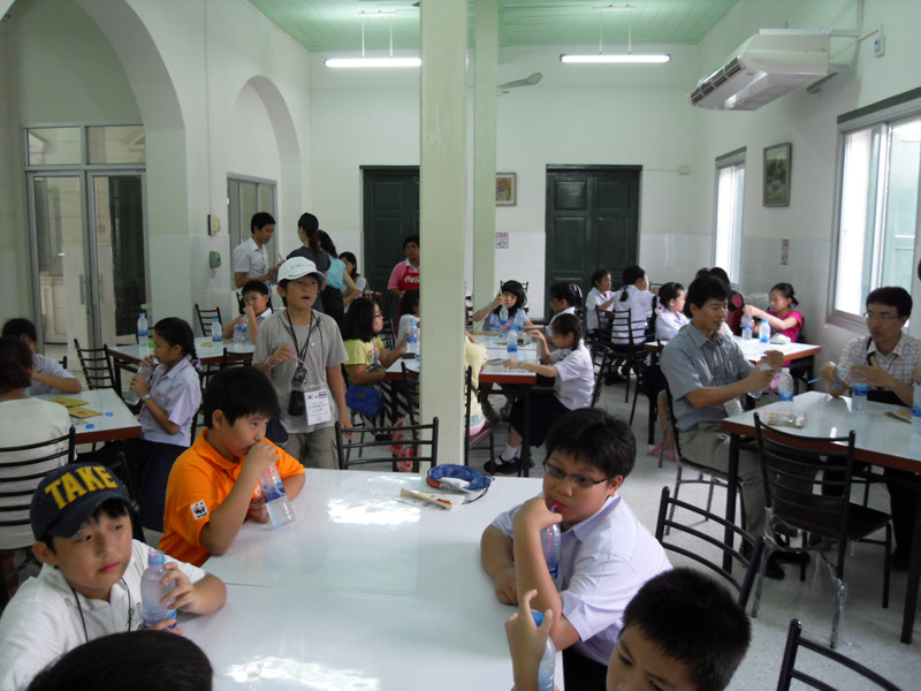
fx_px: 745
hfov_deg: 63.4
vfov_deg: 49.7
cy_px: 346
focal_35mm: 28
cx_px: 460
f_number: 2.8
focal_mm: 6
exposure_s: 1/45
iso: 160
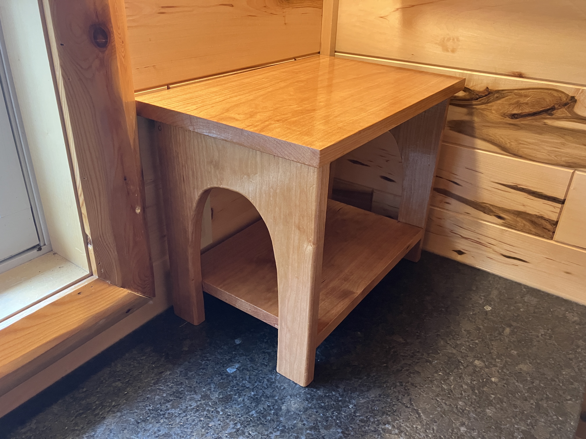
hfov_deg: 63.4
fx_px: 474
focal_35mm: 28
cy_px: 220
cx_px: 293
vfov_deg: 49.7
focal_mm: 3.99
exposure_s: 1/60
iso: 250
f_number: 1.8
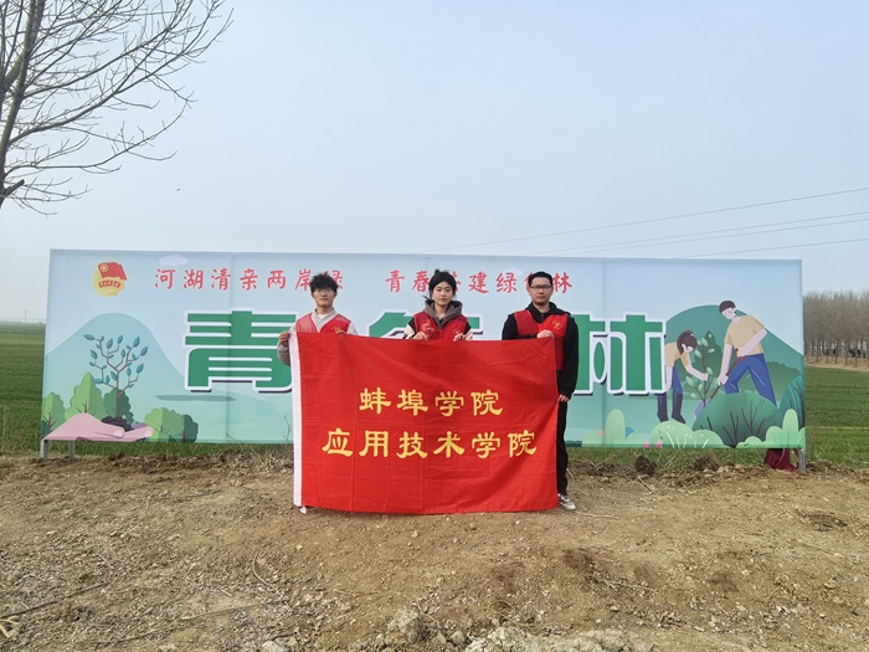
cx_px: 434
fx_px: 502
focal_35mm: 20
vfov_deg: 66.0
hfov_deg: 81.7
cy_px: 326
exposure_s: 1/678
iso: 50
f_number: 2.2
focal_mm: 1.95
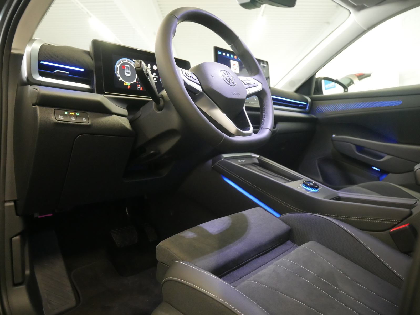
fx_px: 291
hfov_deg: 71.6
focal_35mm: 24
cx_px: 210
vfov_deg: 56.9
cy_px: 158
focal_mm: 12
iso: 3200
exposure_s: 1/50
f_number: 3.5
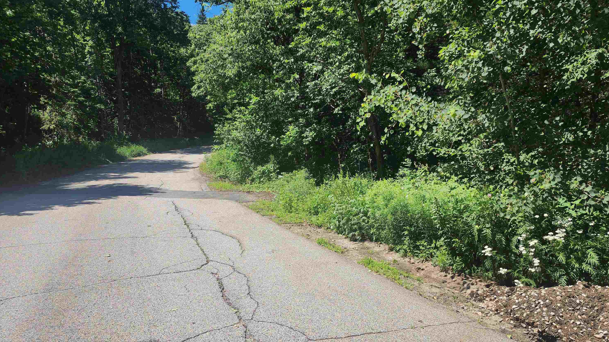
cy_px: 194
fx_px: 420
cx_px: 312
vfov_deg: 44.3
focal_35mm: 26
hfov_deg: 71.9
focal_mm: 6.4
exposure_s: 1/848
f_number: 1.8
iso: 12
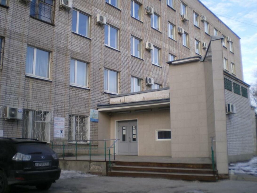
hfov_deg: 49.0
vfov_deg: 37.7
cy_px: 96
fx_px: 282
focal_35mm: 38
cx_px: 128
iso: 64
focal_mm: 6.3
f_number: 3.1
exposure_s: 1/125
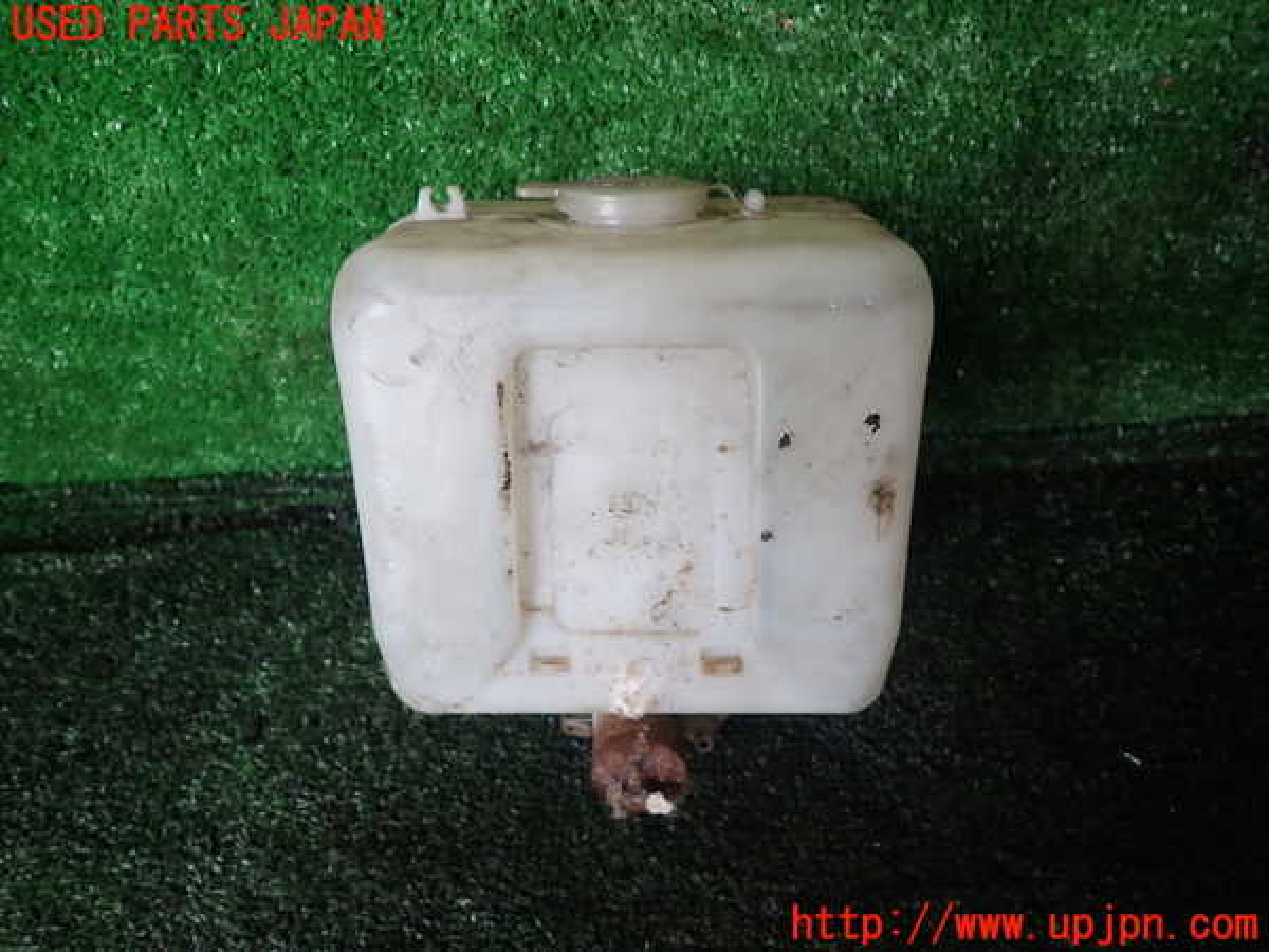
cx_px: 634
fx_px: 916
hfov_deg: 69.4
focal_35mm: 25
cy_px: 476
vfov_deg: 54.9
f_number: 2
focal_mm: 4.5
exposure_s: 1/100
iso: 100
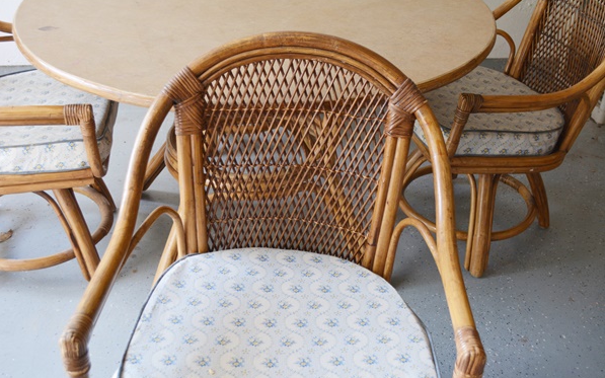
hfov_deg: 46.2
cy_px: 197
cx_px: 302
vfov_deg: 29.9
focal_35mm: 43
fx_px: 709
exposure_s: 1/100
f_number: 5
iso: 400
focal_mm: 28
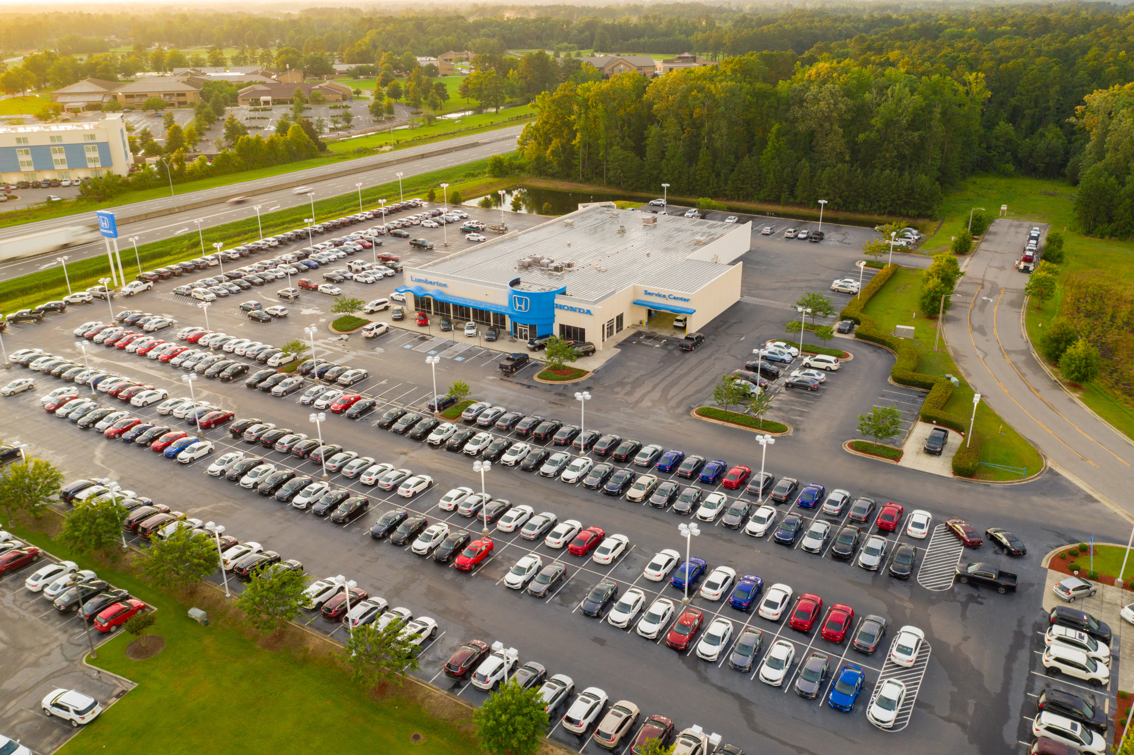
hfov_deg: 65.5
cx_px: 567
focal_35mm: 28
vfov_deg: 46.4
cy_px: 378
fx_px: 882
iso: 100
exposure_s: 1/10
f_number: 5
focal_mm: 10.3
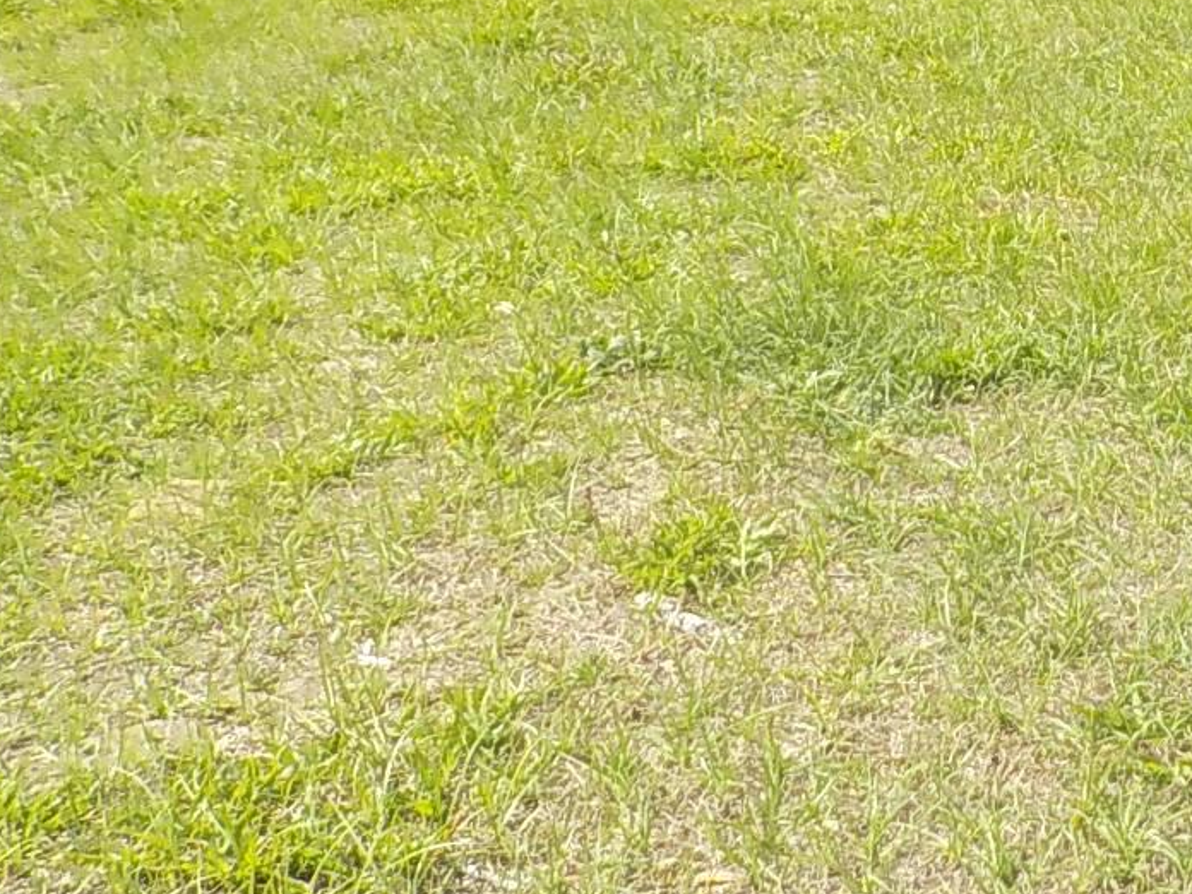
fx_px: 2376
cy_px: -123
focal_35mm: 69
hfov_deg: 26.0
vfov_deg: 20.2
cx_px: 1319
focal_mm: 4.1
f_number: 3.3
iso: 125
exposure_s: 1/800
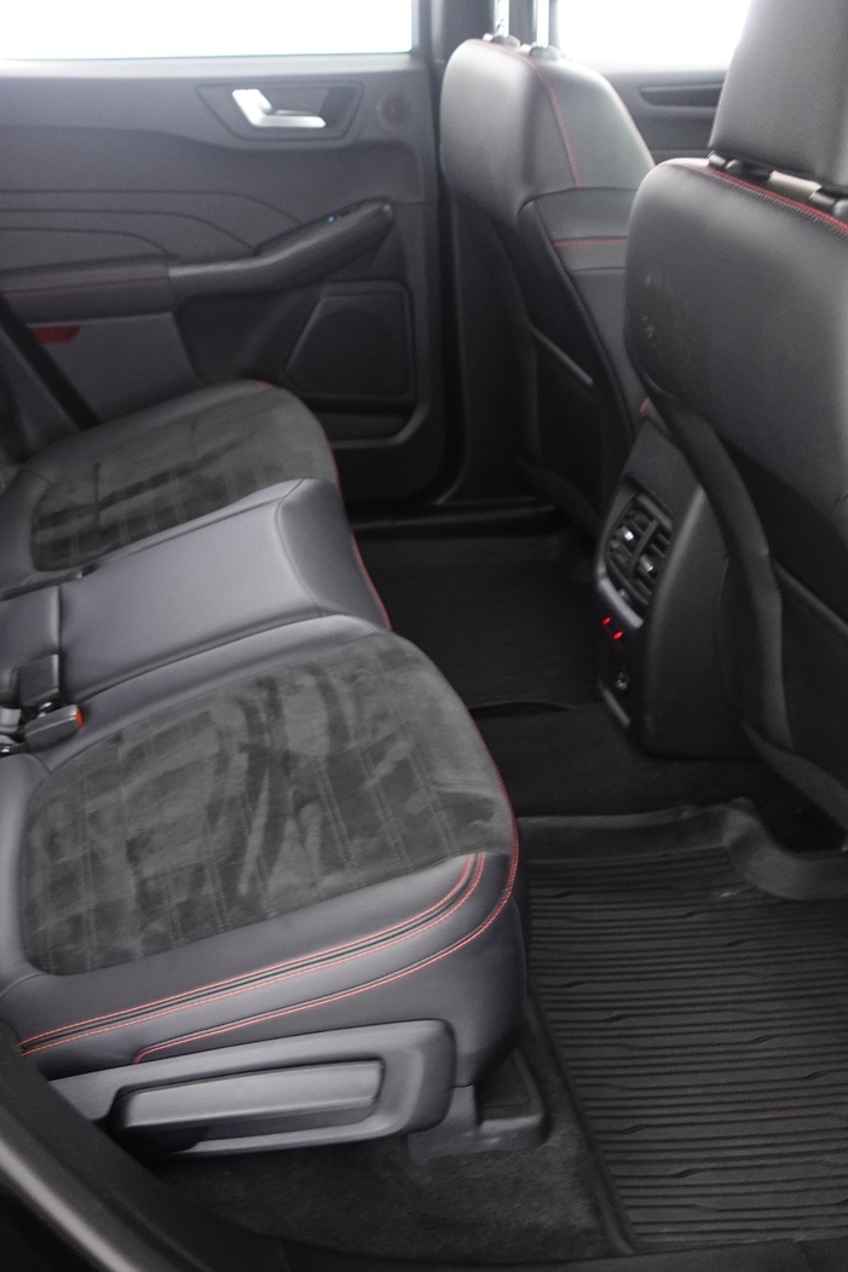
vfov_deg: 51.9
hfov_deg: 34.7
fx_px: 1307
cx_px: 154
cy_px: 644
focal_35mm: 37
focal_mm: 9.4
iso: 800
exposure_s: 1/8
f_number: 1.8
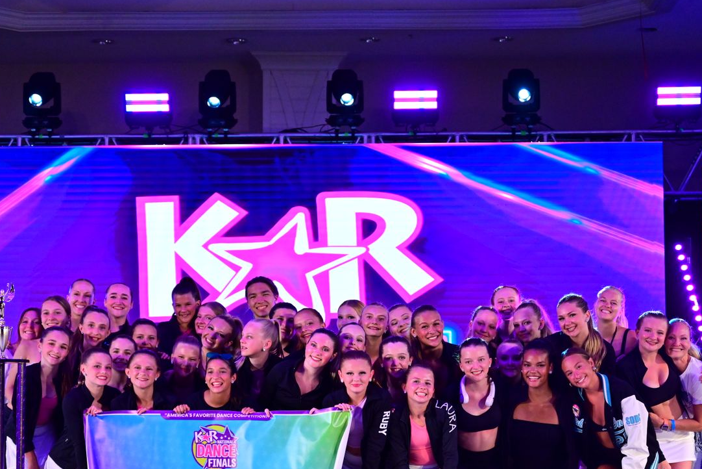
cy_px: 297
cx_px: 300
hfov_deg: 21.0
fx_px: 1892
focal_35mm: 97
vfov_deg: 14.1
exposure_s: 1/1000
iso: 3200
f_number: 3.2
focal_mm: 70
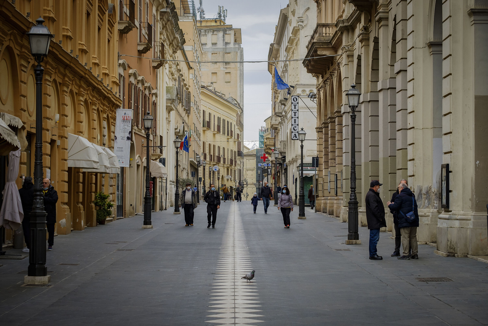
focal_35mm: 83
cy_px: 163
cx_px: 244
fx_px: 1125
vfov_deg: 16.5
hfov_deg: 24.5
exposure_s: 1/400
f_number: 6.4
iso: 800
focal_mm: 55
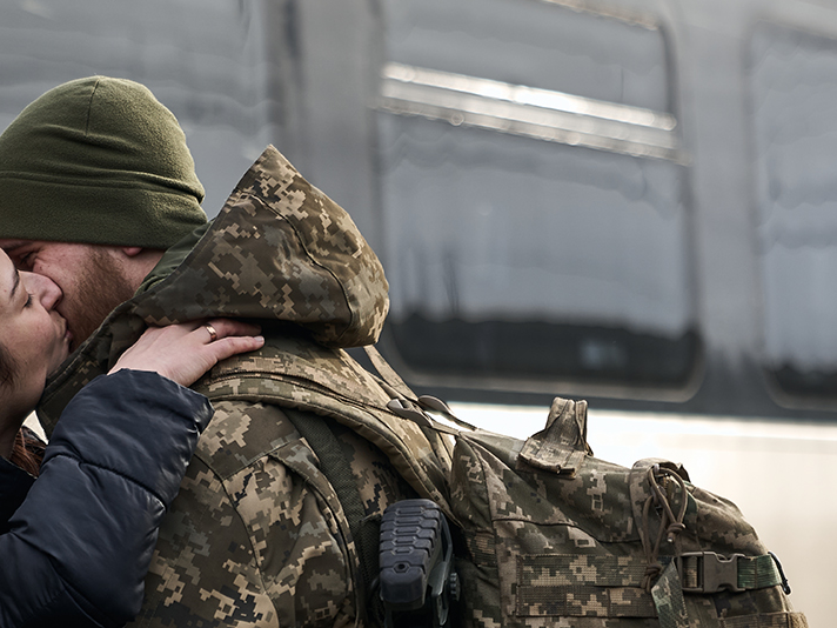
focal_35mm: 189
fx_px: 4570
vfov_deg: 7.9
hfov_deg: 10.5
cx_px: 296
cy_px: 449
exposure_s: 1/500
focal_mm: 70
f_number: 2.8
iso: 100
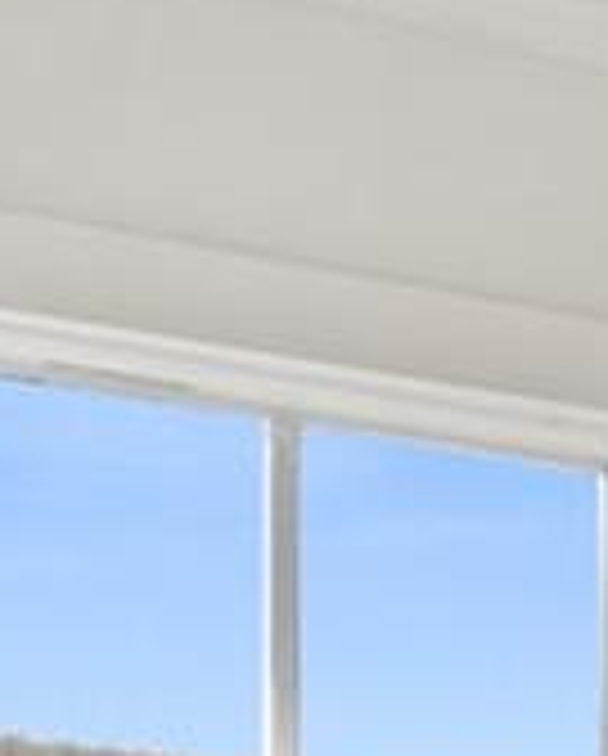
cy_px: 1325
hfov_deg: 9.2
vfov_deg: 13.8
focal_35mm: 125
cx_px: 1964
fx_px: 2804
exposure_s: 1/6
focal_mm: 14
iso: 250
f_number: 6.3
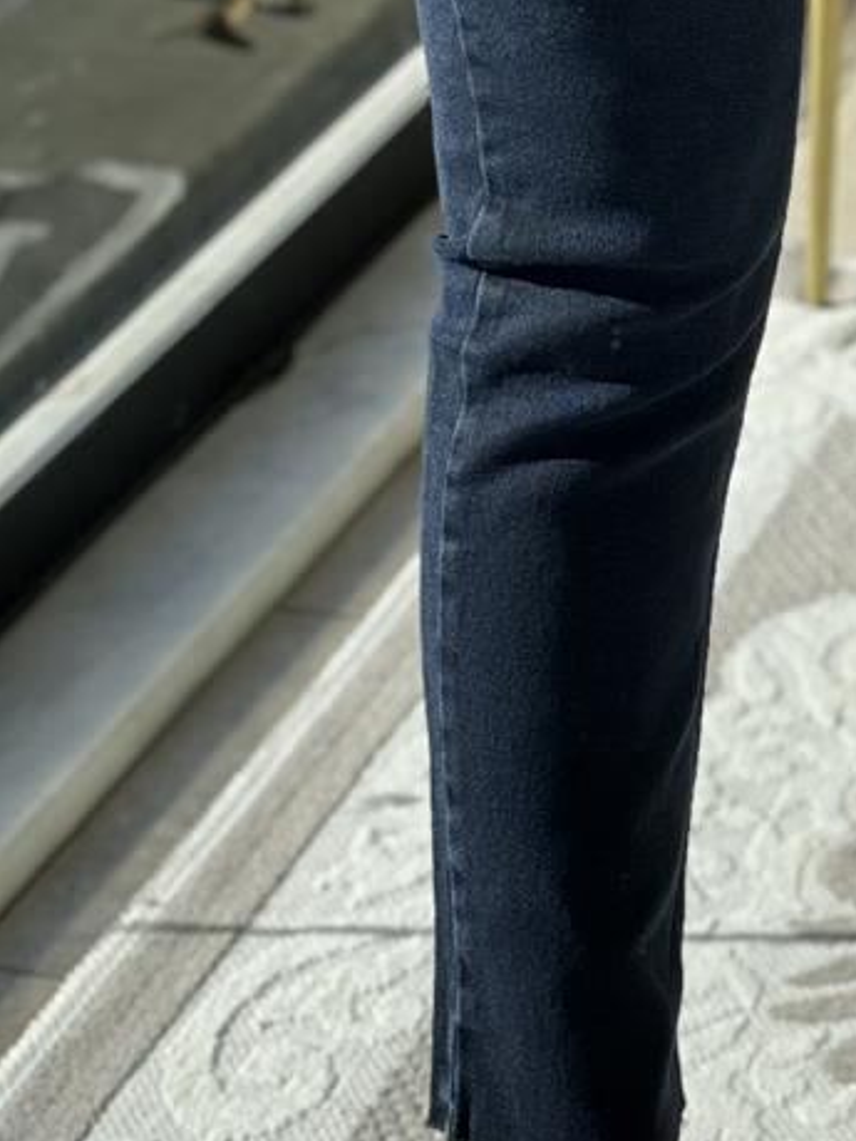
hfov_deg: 10.6
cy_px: 262
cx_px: 878
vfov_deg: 14.1
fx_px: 4583
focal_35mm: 139
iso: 64
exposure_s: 1/1287
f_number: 1.78
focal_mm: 6.86
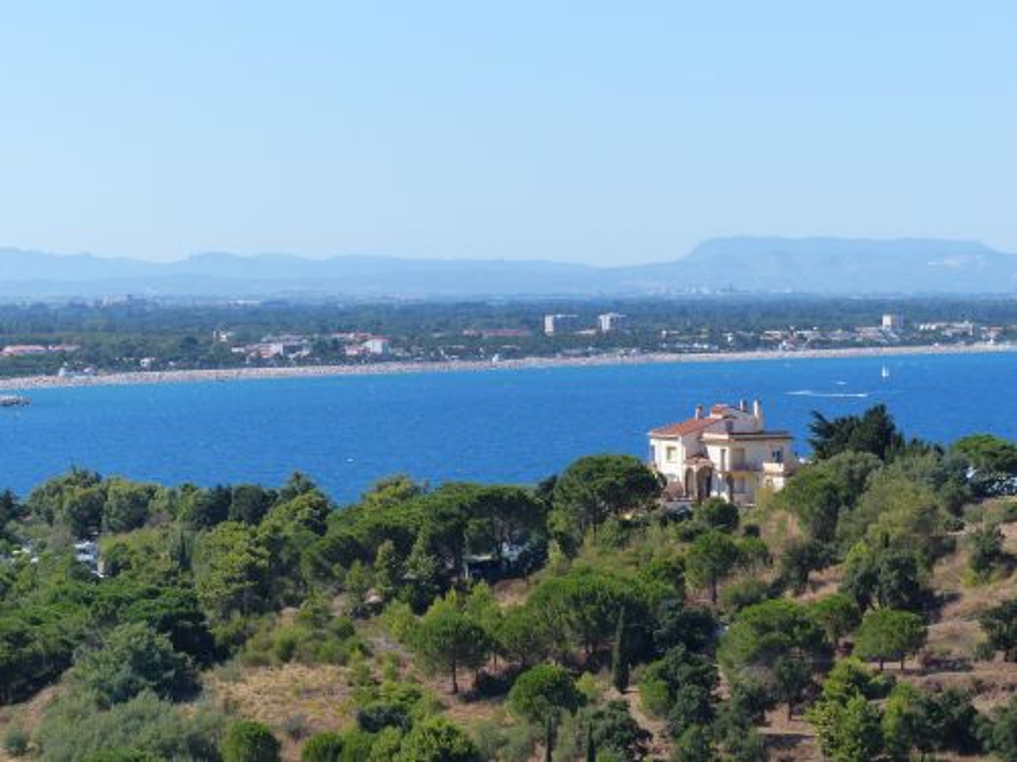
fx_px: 4054
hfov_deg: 14.3
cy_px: 381
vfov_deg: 10.7
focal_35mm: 138
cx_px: 508
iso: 160
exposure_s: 1/1000
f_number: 4
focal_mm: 24.8
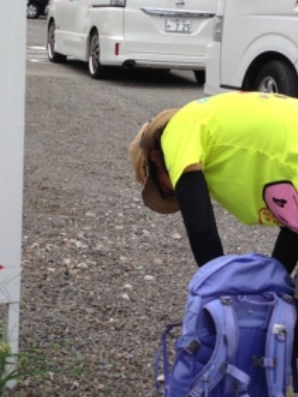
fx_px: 1078
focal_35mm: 94
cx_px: 216
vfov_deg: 20.9
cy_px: 215
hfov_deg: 15.7
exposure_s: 1/531
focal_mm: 4.12
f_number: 2.4
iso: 50
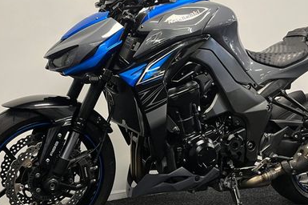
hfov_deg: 43.6
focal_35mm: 45
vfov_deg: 29.8
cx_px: 158
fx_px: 385
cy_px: 105
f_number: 1.6
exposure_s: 1/50
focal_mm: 5.1
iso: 100
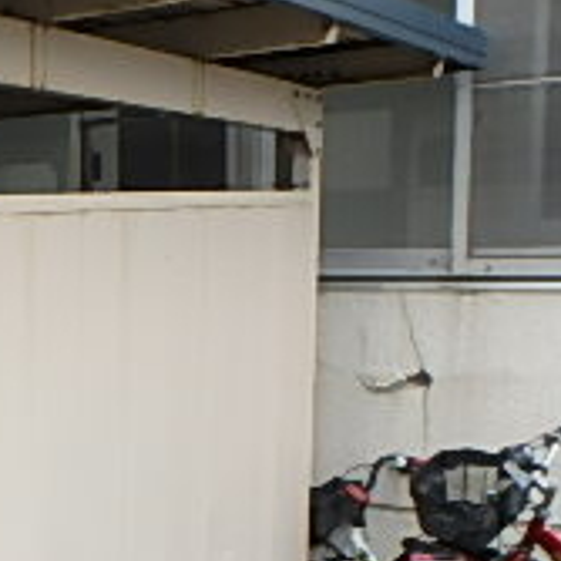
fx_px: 1302
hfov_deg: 20.3
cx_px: -319
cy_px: 497
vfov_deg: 23.7
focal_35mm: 71
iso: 125
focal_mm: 3.7
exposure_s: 1/125
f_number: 3.5
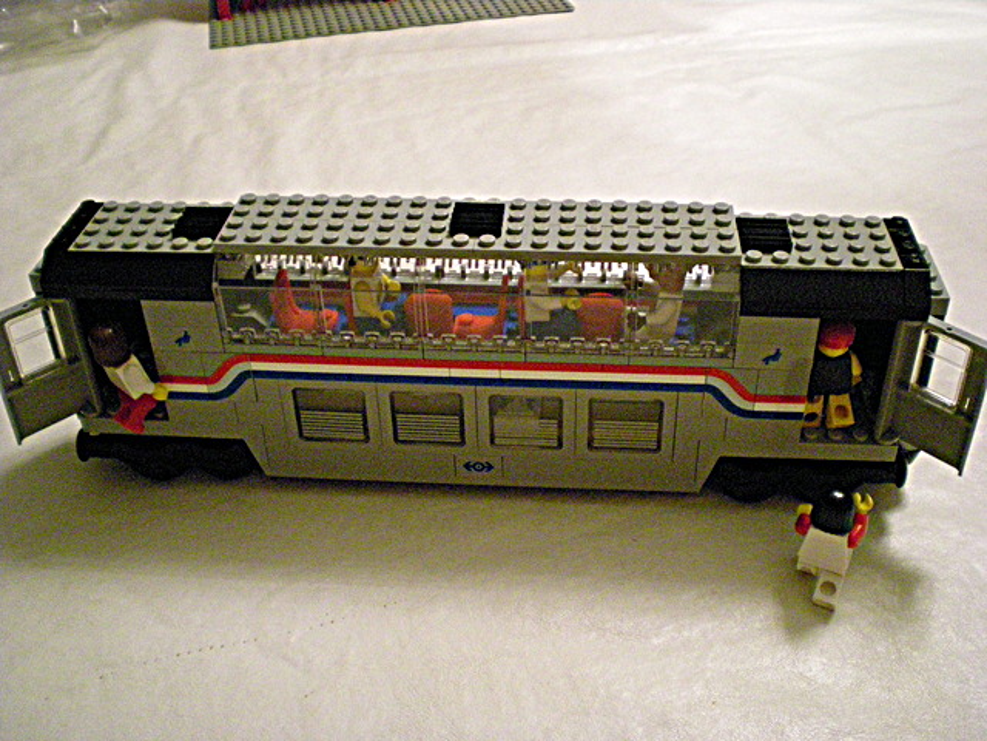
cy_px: 370
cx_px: 494
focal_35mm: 38
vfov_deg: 37.7
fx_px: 1083
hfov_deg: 49.0
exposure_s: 1/40
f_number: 3.1
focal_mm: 6.3
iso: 800
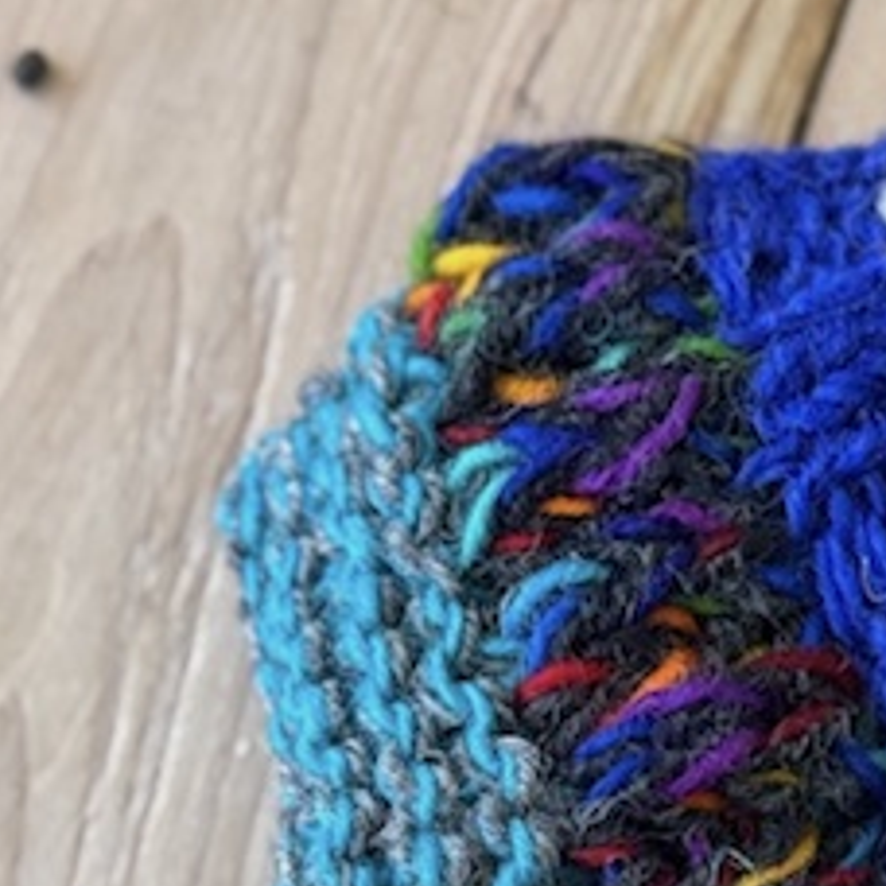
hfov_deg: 9.2
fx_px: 5357
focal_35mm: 185
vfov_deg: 9.1
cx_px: 1280
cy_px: 1453
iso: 80
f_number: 1.78
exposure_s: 1/126
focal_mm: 6.76
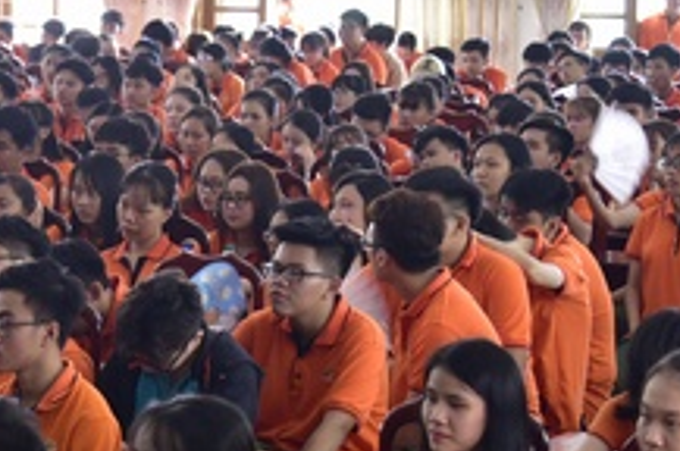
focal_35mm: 165
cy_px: 409
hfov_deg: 12.1
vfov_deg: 8.3
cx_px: -201
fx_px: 3112
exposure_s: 1/25
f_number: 4
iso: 800
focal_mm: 55
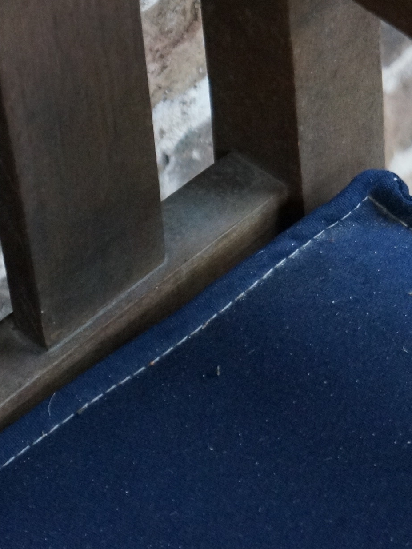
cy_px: 225
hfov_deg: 9.4
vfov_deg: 12.6
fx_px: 2489
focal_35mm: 157
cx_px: 360
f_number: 5.6
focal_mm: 55
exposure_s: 1/80
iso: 3200
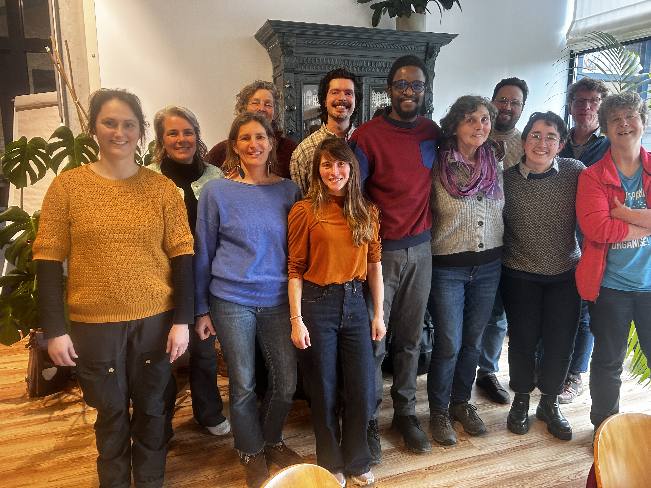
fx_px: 489
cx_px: 326
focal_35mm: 26
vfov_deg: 53.1
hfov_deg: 67.3
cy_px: 244
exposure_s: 1/50
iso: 125
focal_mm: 5.7
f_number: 1.5
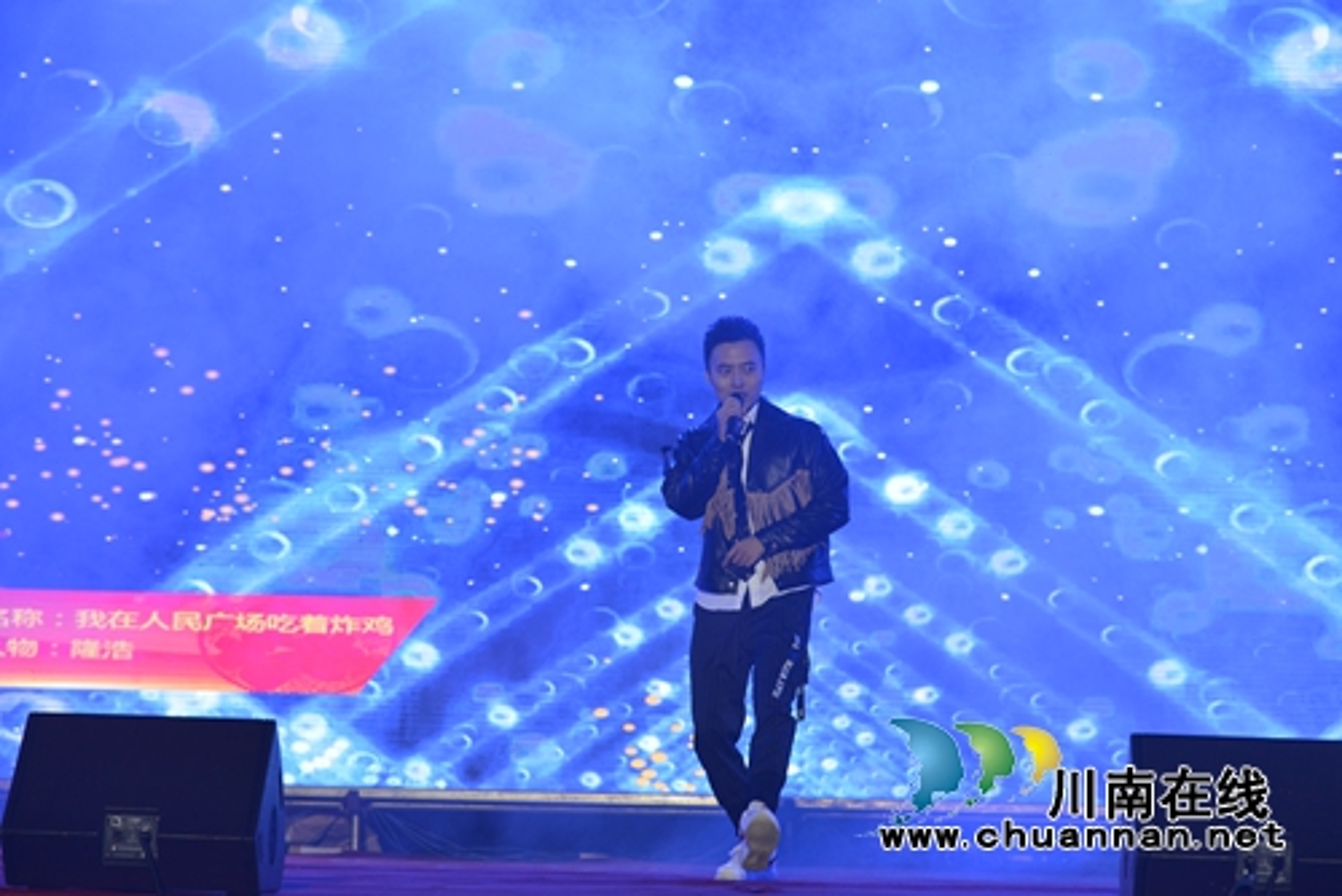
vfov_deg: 12.2
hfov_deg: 18.3
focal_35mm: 112
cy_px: 448
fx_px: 4177
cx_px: 671
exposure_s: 1/200
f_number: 6.3
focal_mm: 112
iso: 1000
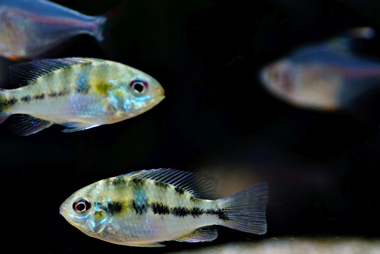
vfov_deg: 7.1
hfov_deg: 10.6
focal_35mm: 194
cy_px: 153
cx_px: 156
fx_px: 2048
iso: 2500
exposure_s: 1/800
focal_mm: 90
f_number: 2.8
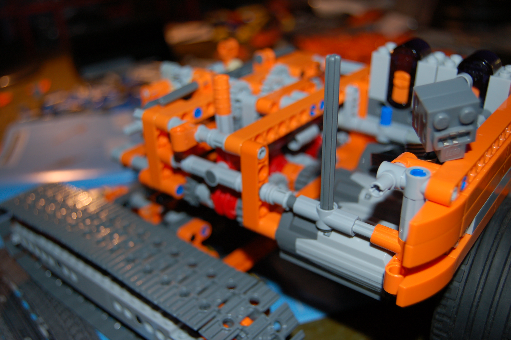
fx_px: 553
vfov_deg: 34.1
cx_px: 256
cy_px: 170
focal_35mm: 39
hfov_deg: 49.6
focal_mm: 26
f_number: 4
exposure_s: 1/60
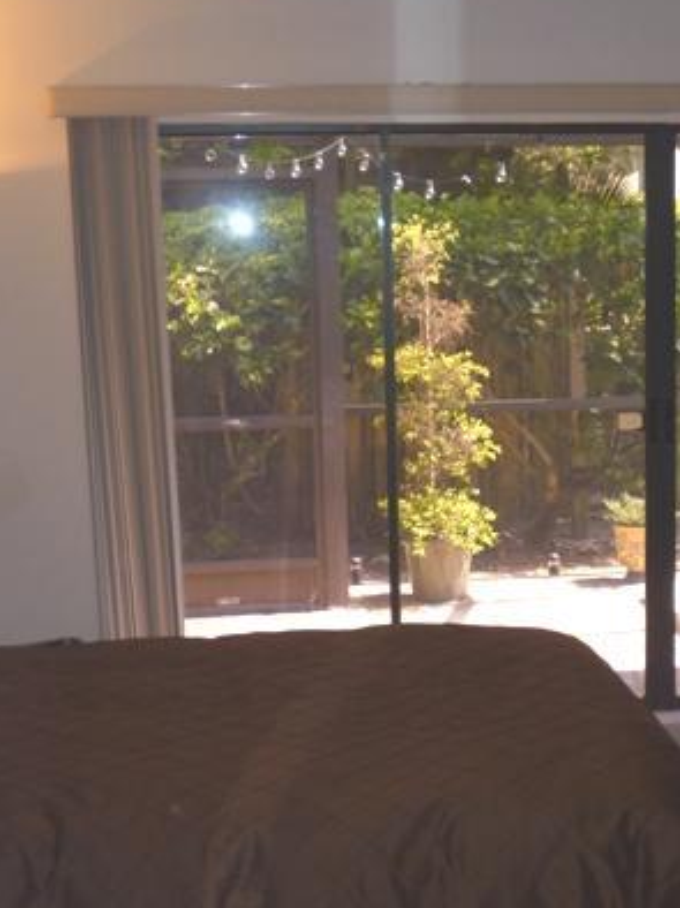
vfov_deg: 29.8
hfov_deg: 22.3
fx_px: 1704
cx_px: 535
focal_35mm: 65
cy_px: 484
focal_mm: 5.2
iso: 100
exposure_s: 1/30
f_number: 3.3
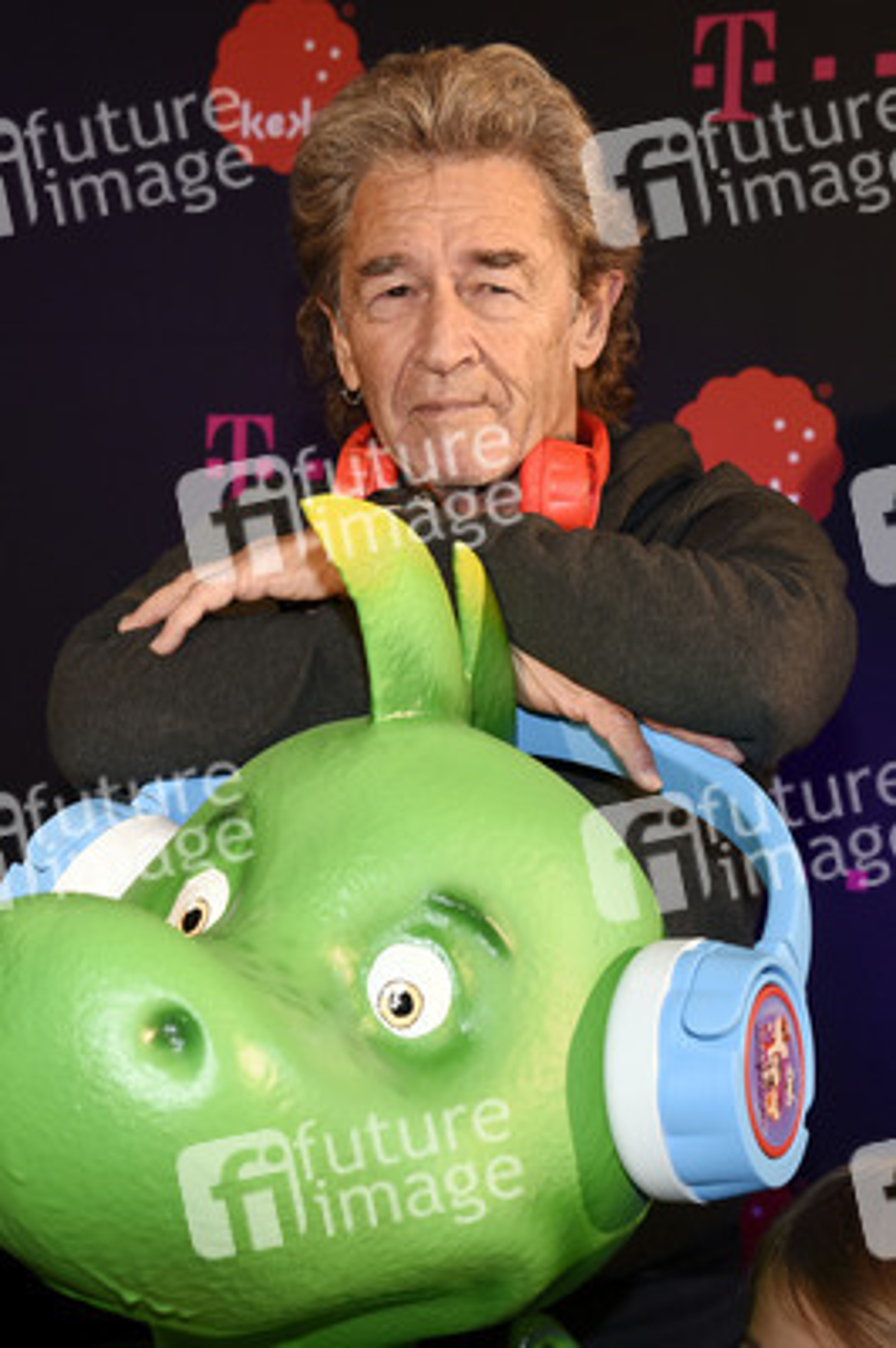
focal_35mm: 50
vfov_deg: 39.6
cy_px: 674
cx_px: 448
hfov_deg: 26.9
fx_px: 1870
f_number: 6.3
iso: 1600
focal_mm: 50
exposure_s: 1/125
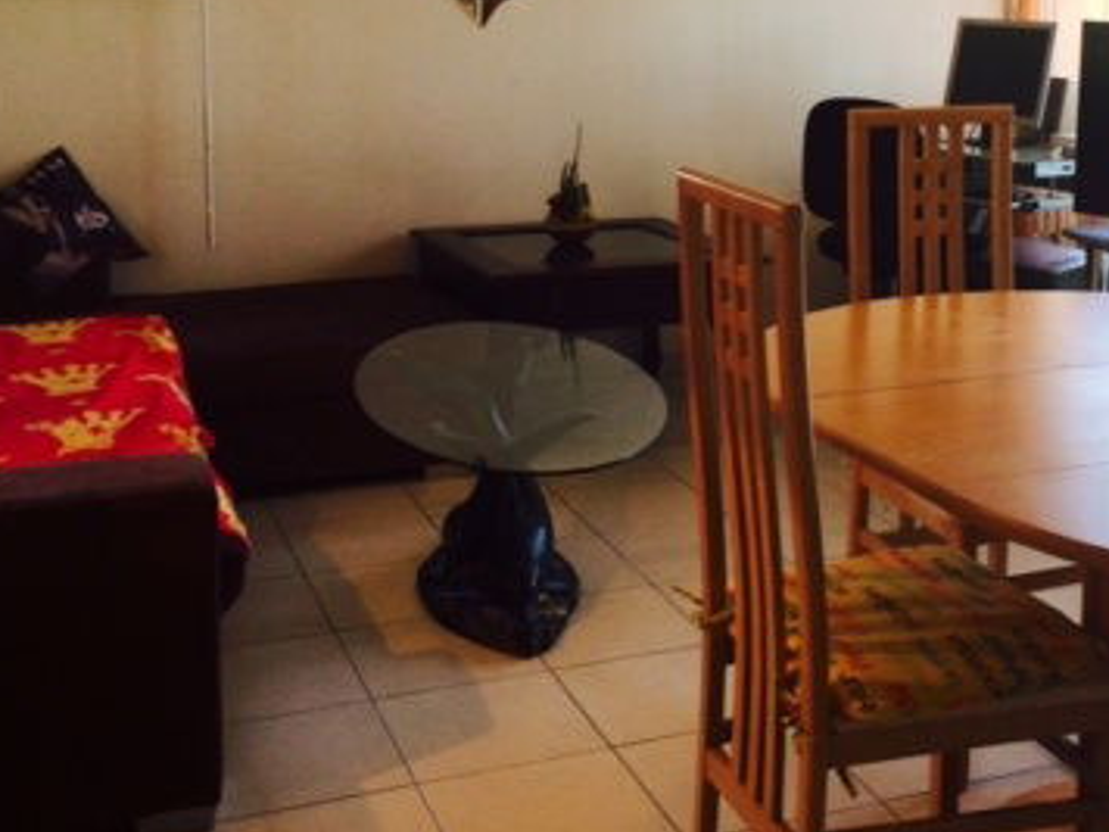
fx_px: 1730
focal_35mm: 54
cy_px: 162
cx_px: 713
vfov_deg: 26.5
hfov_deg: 35.3
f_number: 2.2
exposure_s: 1/60
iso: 50
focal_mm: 4.12
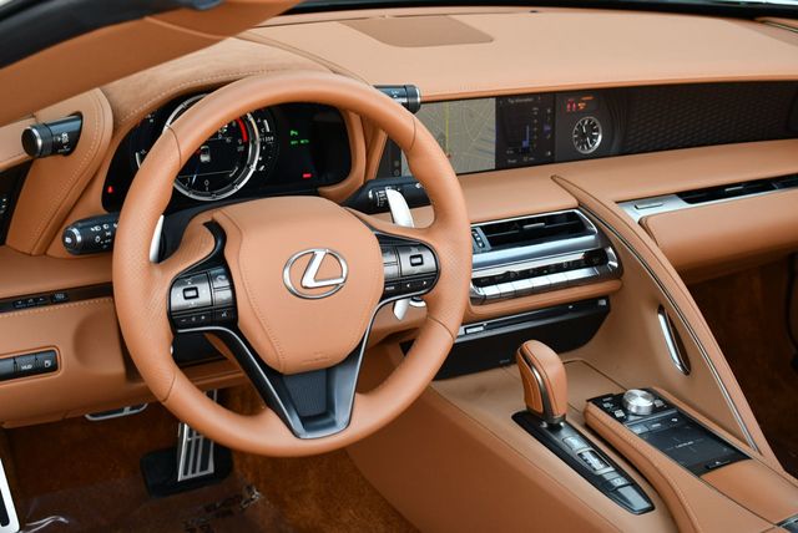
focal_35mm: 60
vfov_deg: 22.7
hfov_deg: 33.4
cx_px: 399
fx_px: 1331
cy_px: 266
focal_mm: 30
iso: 500
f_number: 4.2
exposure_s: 1/250
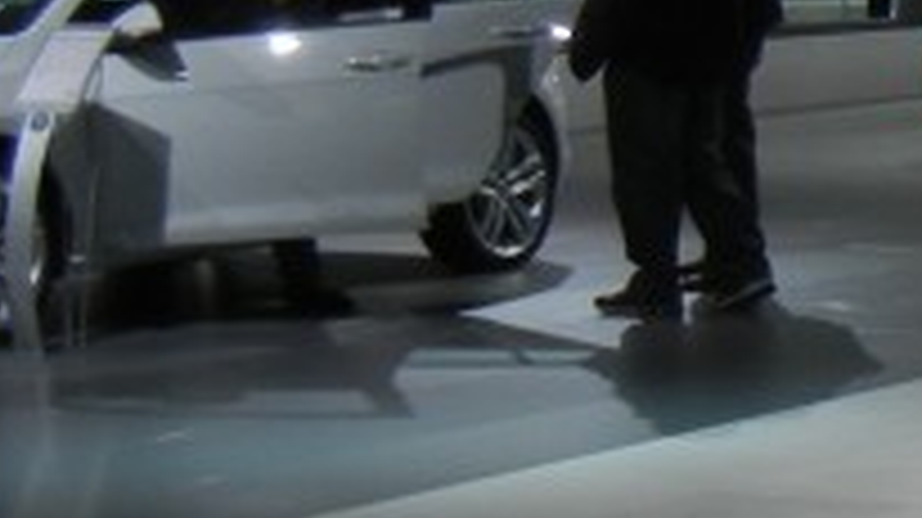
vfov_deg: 7.4
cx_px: 1597
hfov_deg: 12.2
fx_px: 3982
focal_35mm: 163
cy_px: 275
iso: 160
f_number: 3.5
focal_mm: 5.4
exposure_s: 1/206
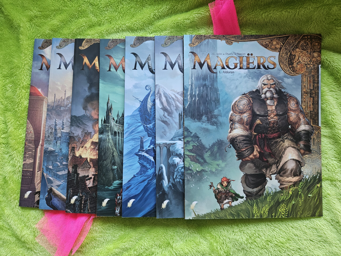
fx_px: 227
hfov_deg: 73.9
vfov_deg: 58.9
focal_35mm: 23
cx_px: 170
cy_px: 128
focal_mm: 5.4
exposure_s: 1/101
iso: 125
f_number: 1.8
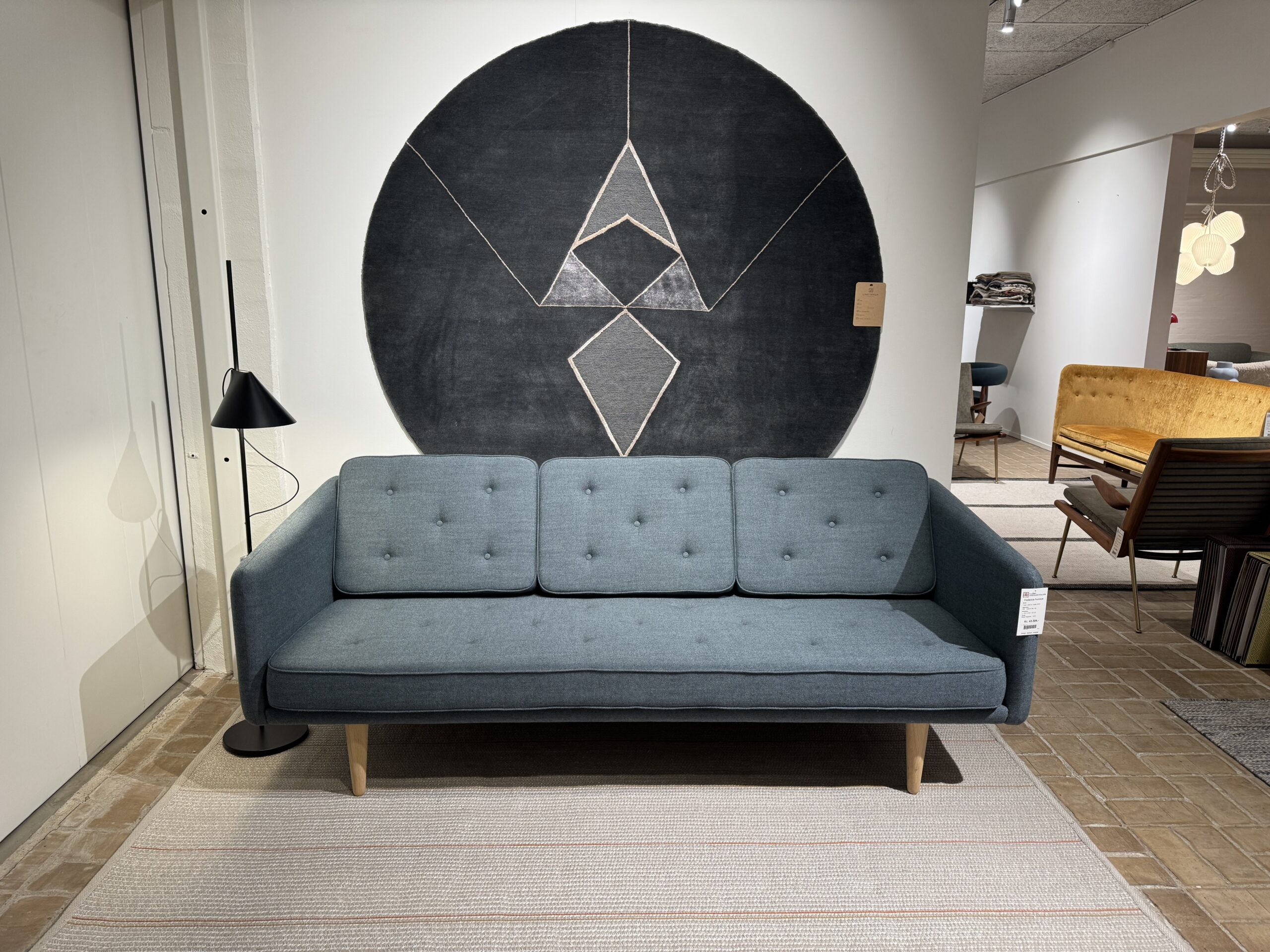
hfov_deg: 71.6
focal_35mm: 24
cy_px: 476
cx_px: 635
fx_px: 881
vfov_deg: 56.8
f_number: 1.78
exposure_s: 1/100
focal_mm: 6.76
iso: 160
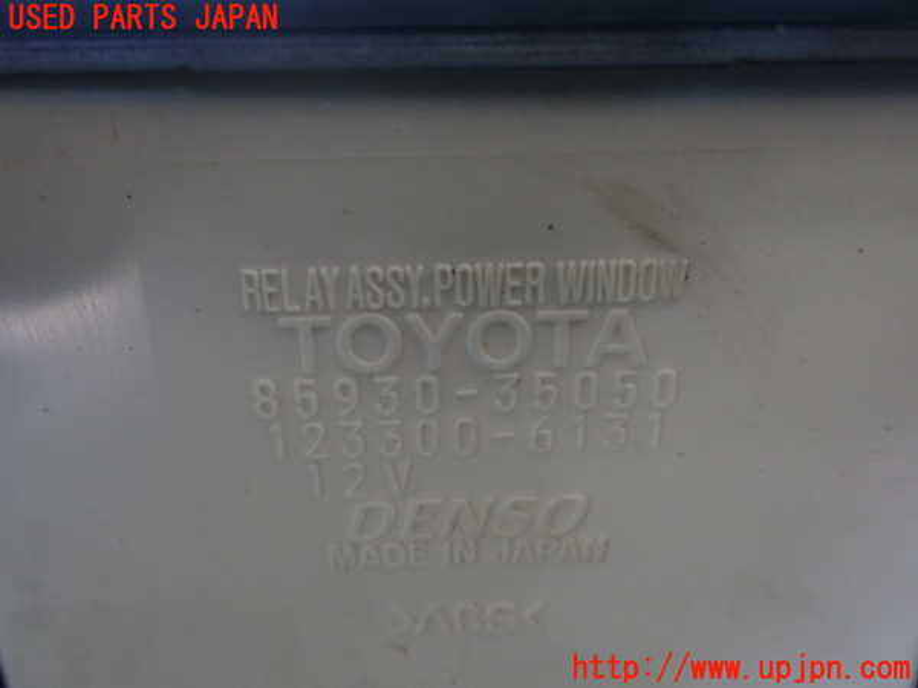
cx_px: 459
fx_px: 796
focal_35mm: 30
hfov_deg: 60.0
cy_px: 344
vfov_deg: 46.8
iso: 800
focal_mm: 5.4
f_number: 2.3
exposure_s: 1/100
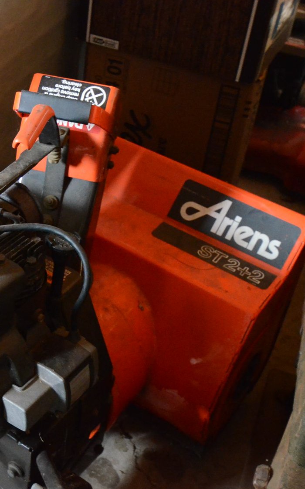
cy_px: 246
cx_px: 39
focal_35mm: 56
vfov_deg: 36.3
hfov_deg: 22.6
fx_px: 745
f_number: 6.3
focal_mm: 24
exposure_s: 1/30
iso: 5000
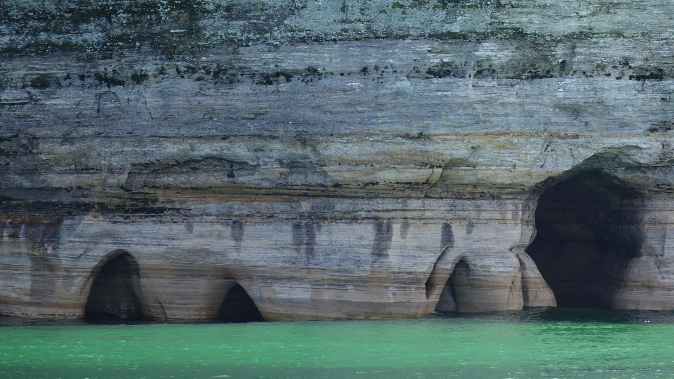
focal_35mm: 299
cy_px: 139
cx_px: 441
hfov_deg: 7.2
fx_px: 5343
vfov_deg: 4.1
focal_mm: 73.3
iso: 125
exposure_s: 1/200
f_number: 4
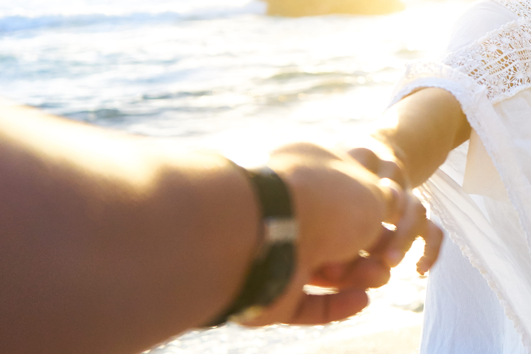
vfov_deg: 18.5
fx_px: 1077
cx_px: 523
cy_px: 61
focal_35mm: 73
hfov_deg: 26.3
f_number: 4
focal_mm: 36
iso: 1600
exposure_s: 1/2000
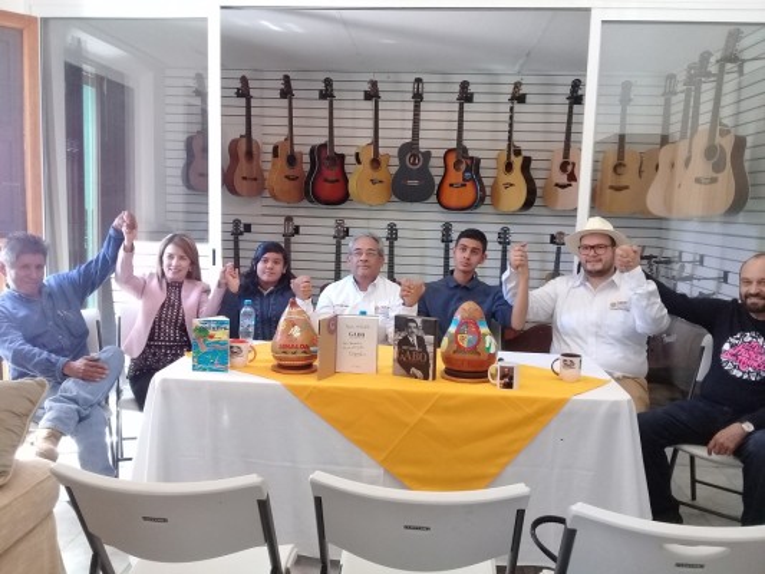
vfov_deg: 45.5
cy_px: 287
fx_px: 685
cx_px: 382
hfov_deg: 58.3
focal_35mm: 31
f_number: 2.2
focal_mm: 3.3
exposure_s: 1/30
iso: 200
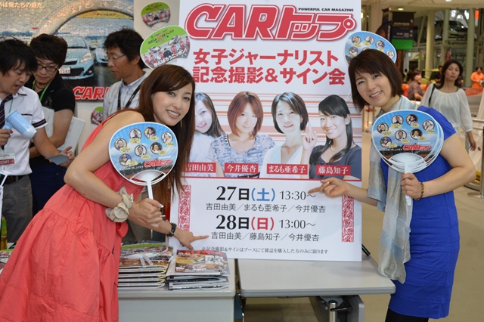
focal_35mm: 33
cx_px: 242
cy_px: 161
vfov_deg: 39.9
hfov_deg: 57.2
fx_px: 443
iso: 450
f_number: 4
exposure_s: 1/60
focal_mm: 22
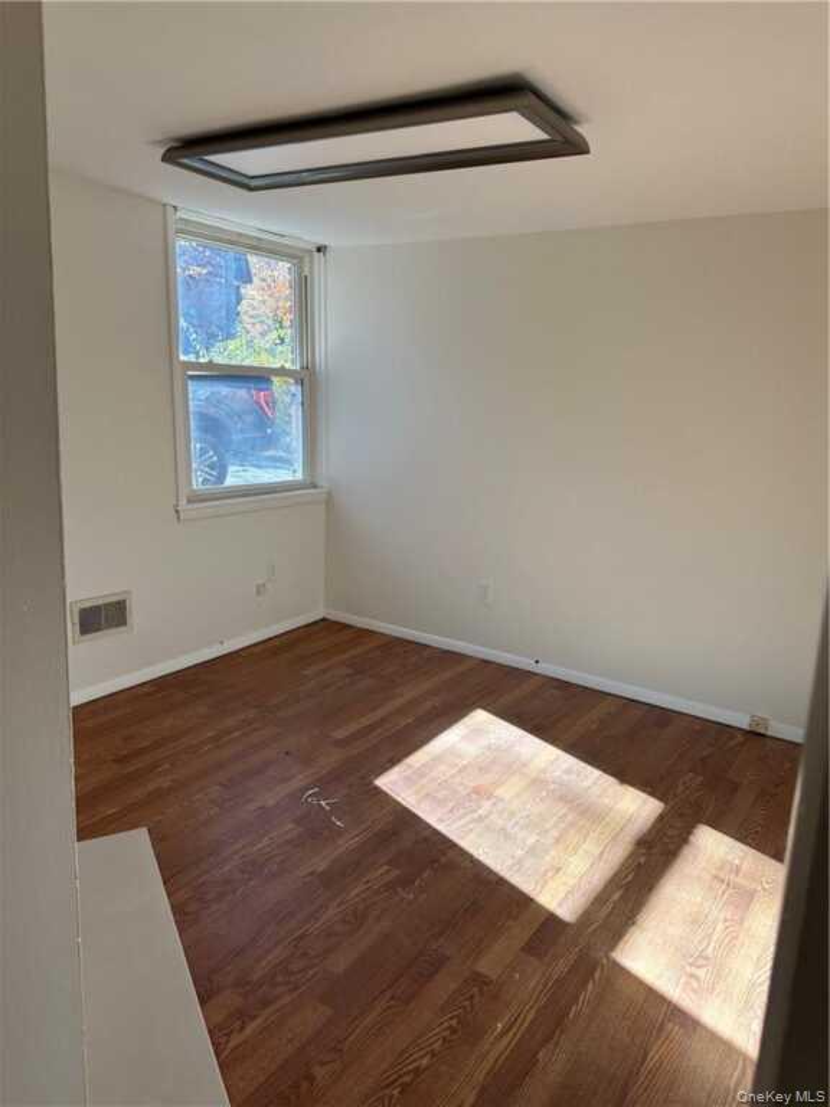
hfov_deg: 56.8
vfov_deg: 71.6
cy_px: 554
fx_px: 767
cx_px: 415
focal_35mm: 24
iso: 80
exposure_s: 1/307
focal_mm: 6.86
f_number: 1.78
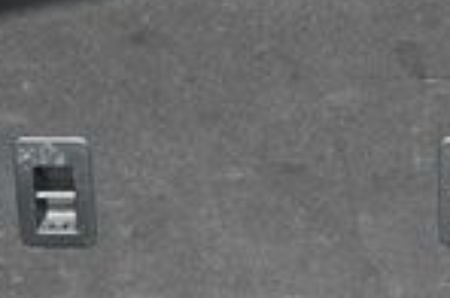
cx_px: 465
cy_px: 240
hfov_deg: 8.3
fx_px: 3081
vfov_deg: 5.5
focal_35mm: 247
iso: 400
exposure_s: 1/250
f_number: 5.6
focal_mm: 38
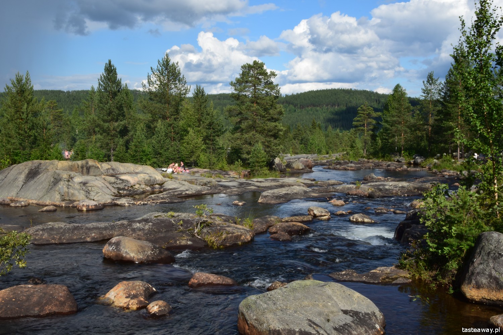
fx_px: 545
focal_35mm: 39
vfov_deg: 34.2
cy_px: 168
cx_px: 252
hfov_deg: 49.6
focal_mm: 26
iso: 100
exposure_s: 1/25
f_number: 25
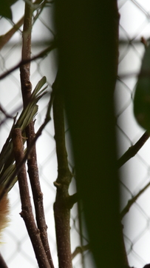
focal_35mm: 445
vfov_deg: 4.8
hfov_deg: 2.7
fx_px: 3154
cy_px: 312
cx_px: -36
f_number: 4
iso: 1400
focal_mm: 120
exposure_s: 1/250
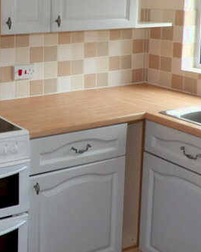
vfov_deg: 31.9
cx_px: -18
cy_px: 66
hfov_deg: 24.5
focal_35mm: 58
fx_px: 431
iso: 200
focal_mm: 5.1
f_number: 4.3
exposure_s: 1/25
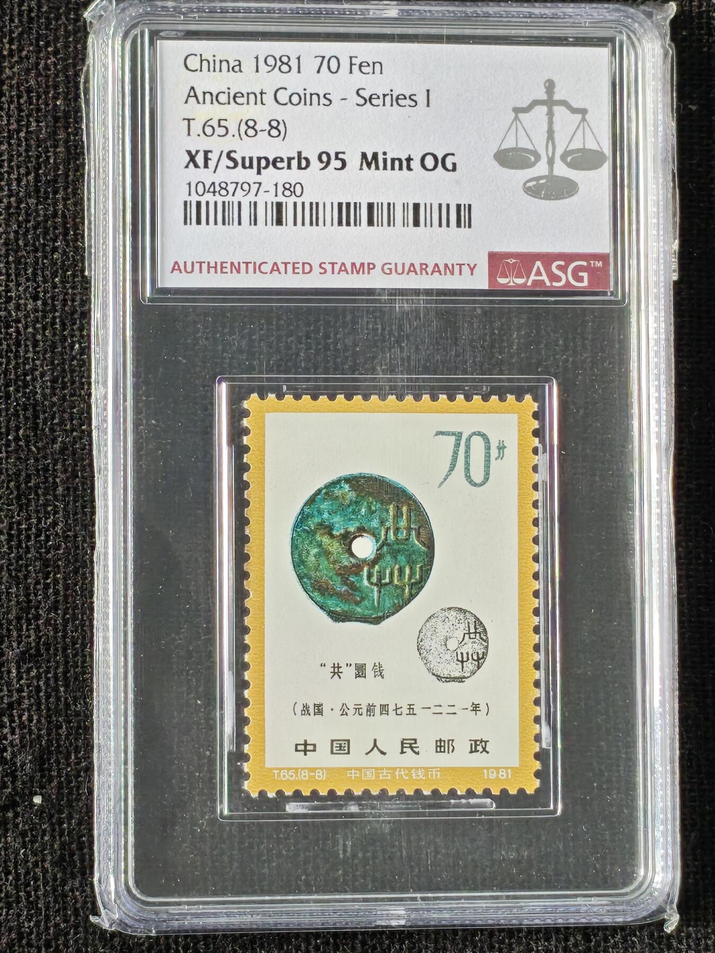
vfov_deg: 17.4
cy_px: 476
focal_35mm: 113
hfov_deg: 13.1
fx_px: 3112
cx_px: 358
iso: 64
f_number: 1.5
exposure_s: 1/109
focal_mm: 4.94
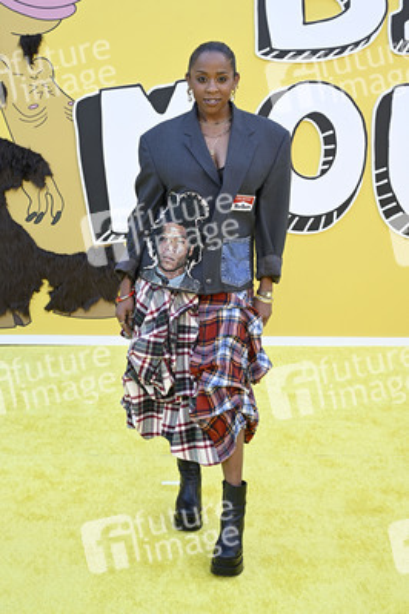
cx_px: 204
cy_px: 307
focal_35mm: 48
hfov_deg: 28.0
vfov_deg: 41.1
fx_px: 819
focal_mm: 48
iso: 640
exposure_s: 1/200
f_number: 7.1
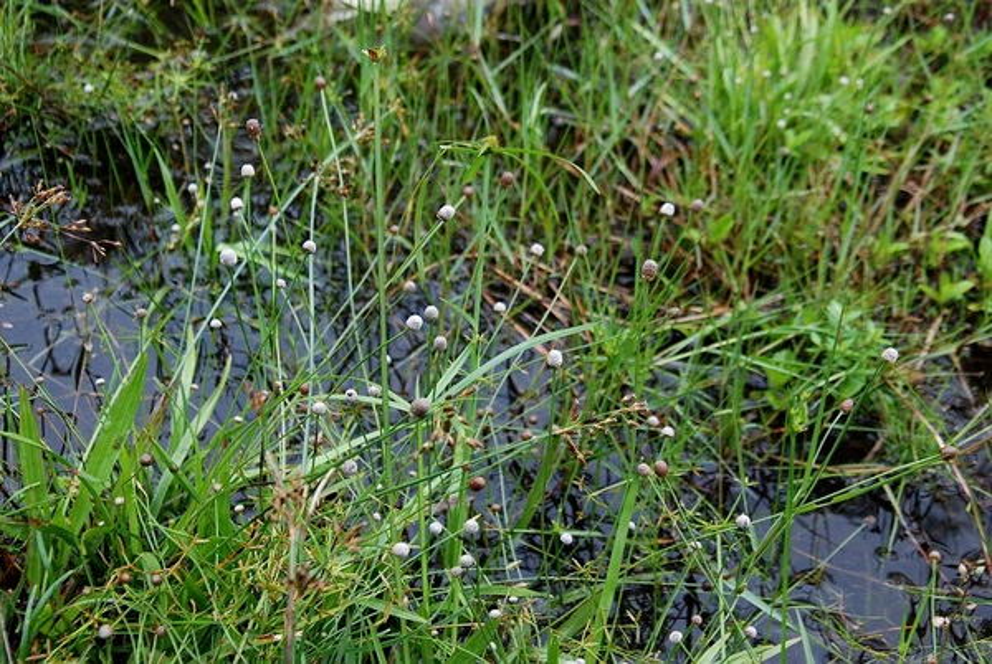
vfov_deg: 23.9
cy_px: 332
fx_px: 1573
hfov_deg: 35.0
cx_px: 496
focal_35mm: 57
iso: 800
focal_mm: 38
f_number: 8
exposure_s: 1/320
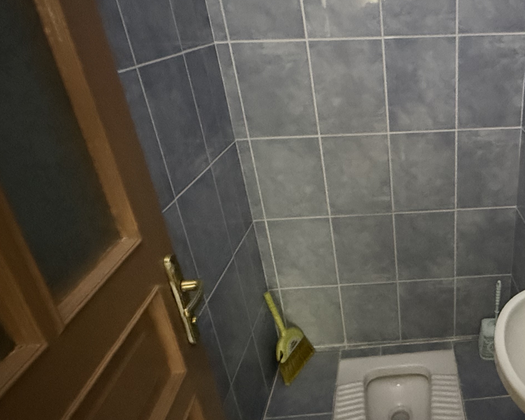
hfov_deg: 55.3
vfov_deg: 50.0
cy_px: 206
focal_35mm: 29
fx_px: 451
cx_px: 435
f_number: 2.2
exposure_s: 1/25
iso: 1600
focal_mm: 2.22
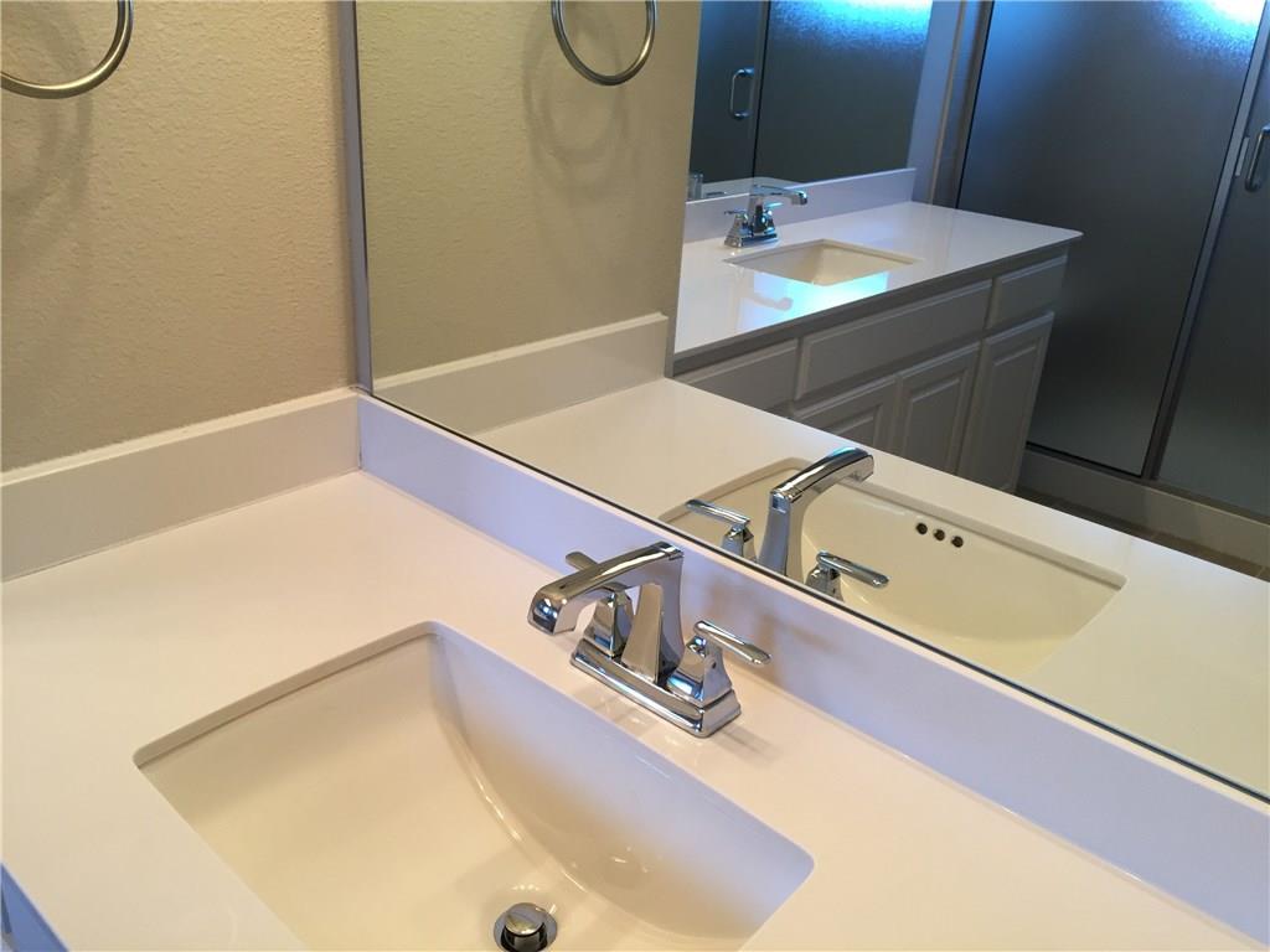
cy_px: 476
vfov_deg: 48.2
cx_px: 635
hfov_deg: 61.7
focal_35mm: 29
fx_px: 1064
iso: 40
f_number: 2.2
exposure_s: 1/30
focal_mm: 4.15
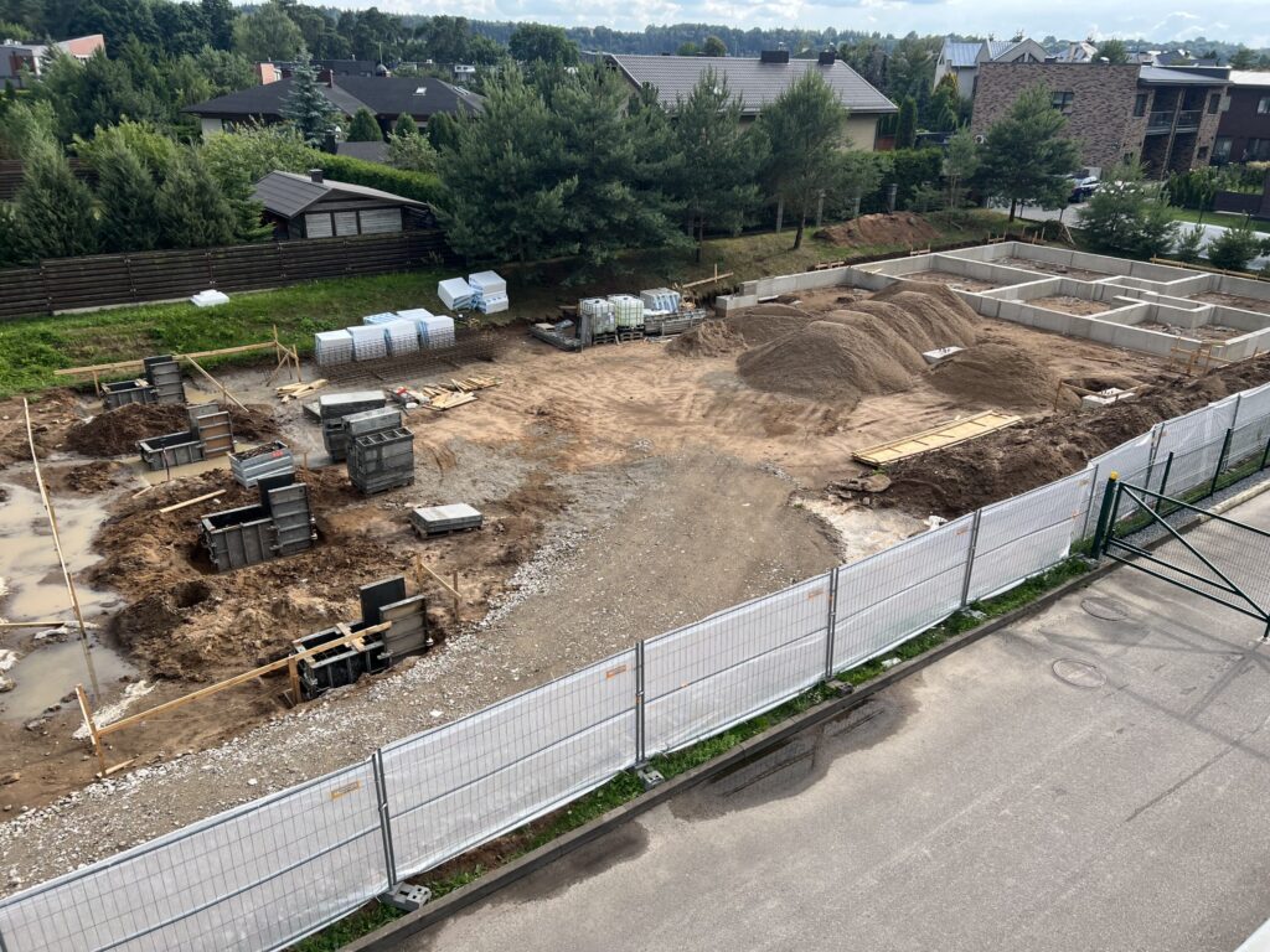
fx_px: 954
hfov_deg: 67.3
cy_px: 476
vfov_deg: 53.1
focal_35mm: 26
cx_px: 635
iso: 50
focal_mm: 5.7
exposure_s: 1/1377
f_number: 1.5
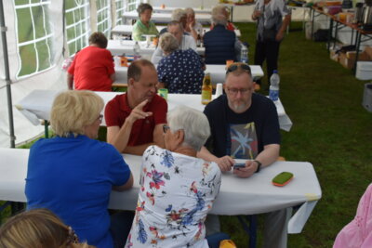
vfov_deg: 28.1
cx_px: 186
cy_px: 124
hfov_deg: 41.1
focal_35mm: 48
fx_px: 496
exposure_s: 1/1000
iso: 720
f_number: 4
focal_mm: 32
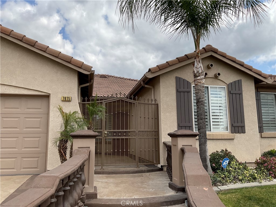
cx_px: 138
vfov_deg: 48.2
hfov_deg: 61.7
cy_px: 104
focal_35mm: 29
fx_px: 231
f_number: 1.8
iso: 16
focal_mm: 3
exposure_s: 1/2227
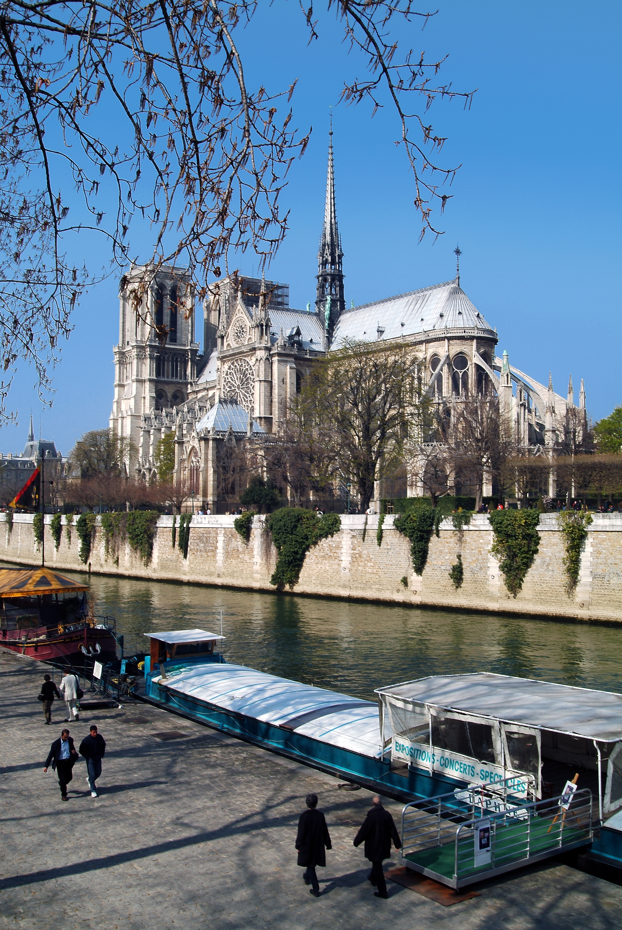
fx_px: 853
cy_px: 465
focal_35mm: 33
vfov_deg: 57.2
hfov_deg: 40.1
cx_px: 311
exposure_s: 1/60
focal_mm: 22
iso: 100
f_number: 11
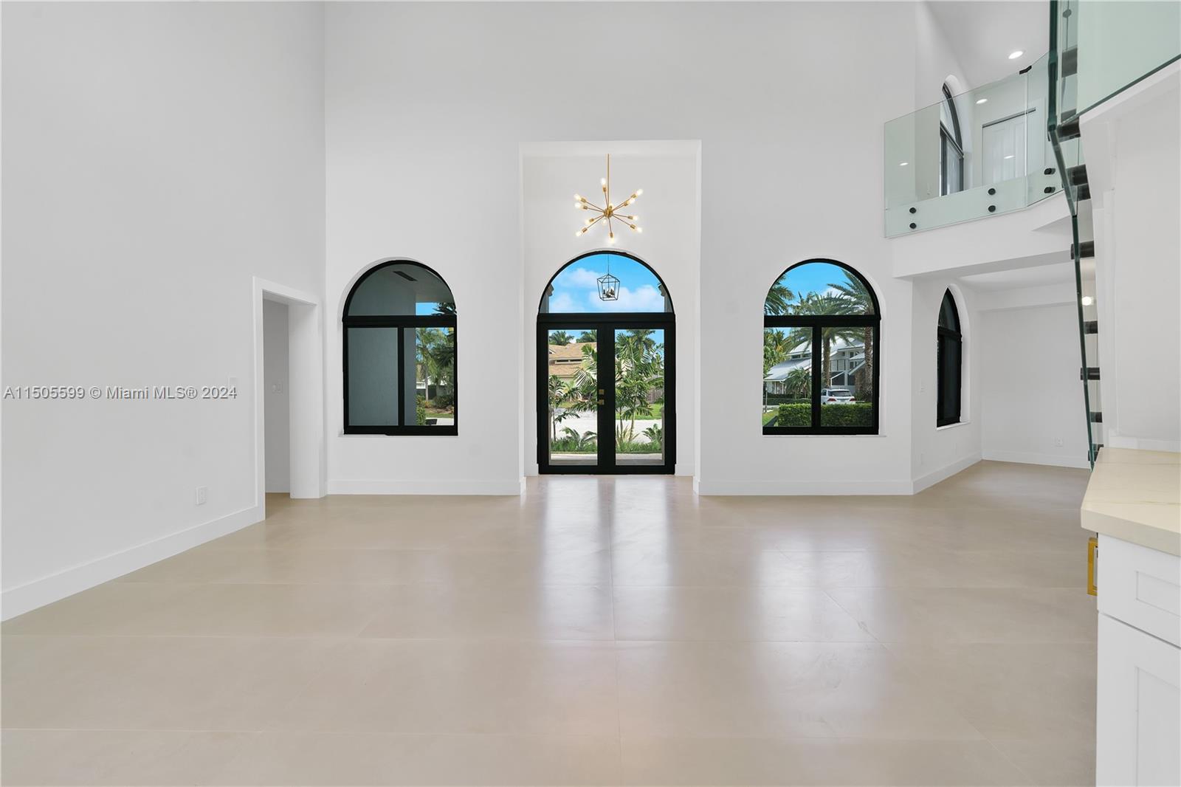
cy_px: 394
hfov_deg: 104.3
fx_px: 459
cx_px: 590
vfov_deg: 81.2
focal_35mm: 14
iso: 400
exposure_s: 1/50
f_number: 8
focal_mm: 14
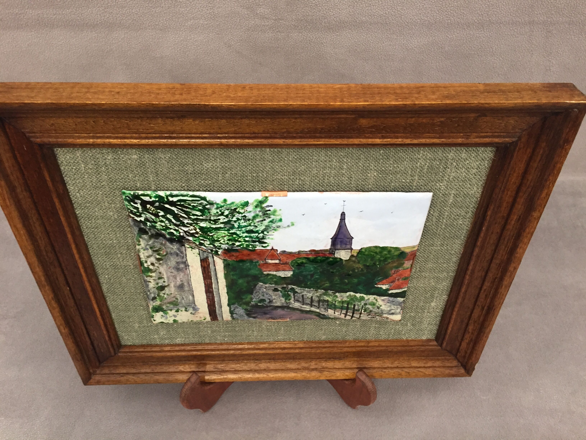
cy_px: 220
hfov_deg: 61.7
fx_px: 491
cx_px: 293
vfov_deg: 48.2
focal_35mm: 29
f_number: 2.2
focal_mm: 4.15
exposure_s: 1/33
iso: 160
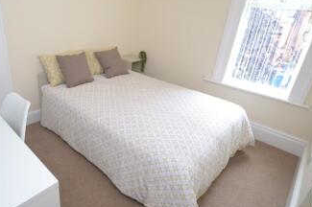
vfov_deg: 57.0
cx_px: 114
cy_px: 94
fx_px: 190
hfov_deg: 77.0
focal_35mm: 22
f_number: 3.5
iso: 500
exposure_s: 1/60
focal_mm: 10
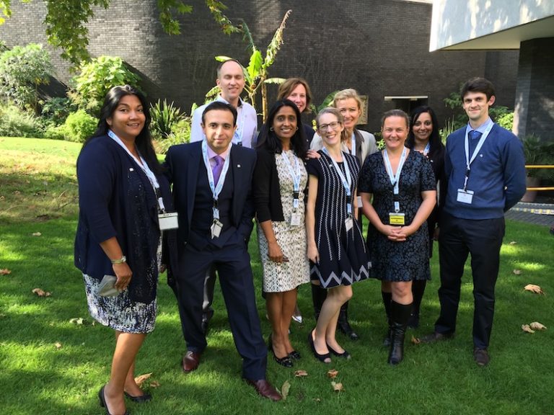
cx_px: 277
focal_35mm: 29
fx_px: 464
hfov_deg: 61.7
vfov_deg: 48.2
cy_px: 208
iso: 32
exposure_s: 1/107
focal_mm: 4.15
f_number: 2.2
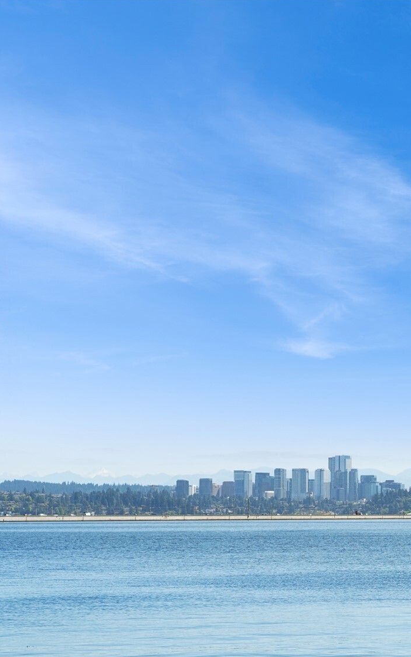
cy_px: 329
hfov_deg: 11.9
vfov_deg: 19.3
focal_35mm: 108
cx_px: 449
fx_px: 1935
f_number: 8
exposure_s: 1/1000
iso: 200
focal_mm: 70
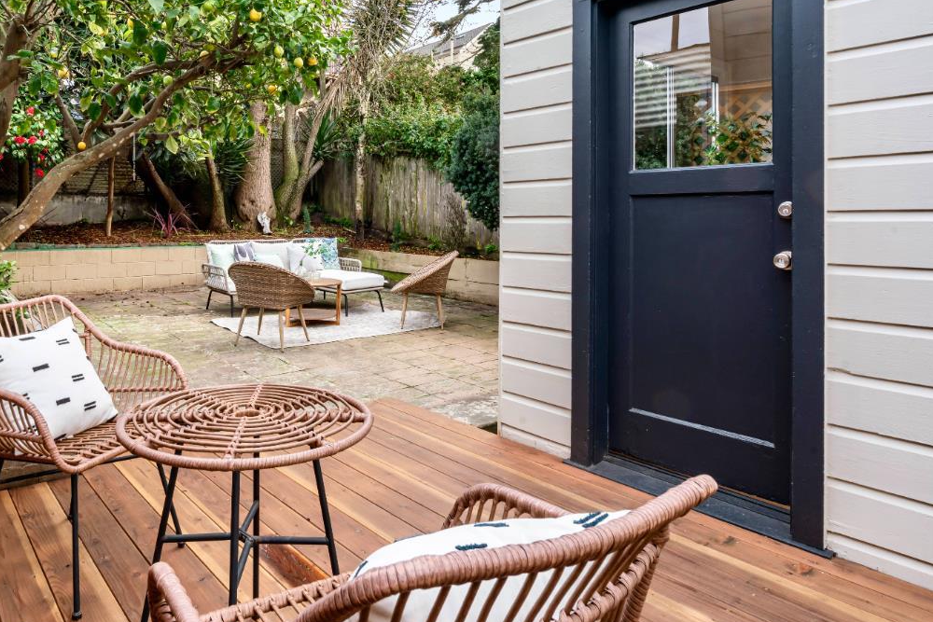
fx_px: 622
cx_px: 338
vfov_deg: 52.4
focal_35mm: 24
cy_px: 219
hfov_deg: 72.2
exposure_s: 1/4
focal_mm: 16
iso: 200
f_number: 16
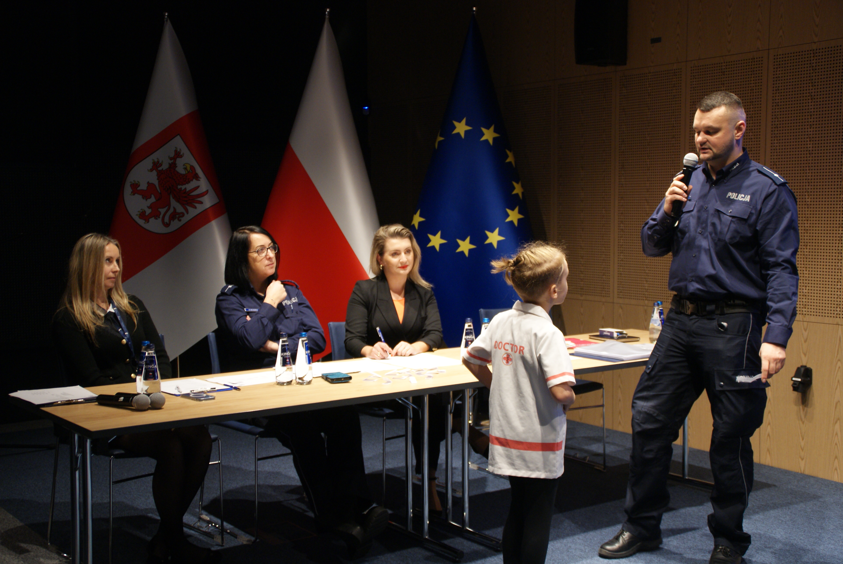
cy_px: 282
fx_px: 1055
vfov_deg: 29.9
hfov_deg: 43.6
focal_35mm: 45
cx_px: 422
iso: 400
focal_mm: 30
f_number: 4
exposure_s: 1/30
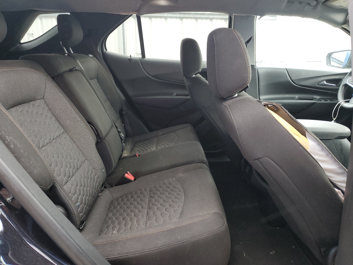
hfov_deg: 67.3
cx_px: 176
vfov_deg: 53.1
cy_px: 132
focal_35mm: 26
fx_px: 265
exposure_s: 1/60.2
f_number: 1.5
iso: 117
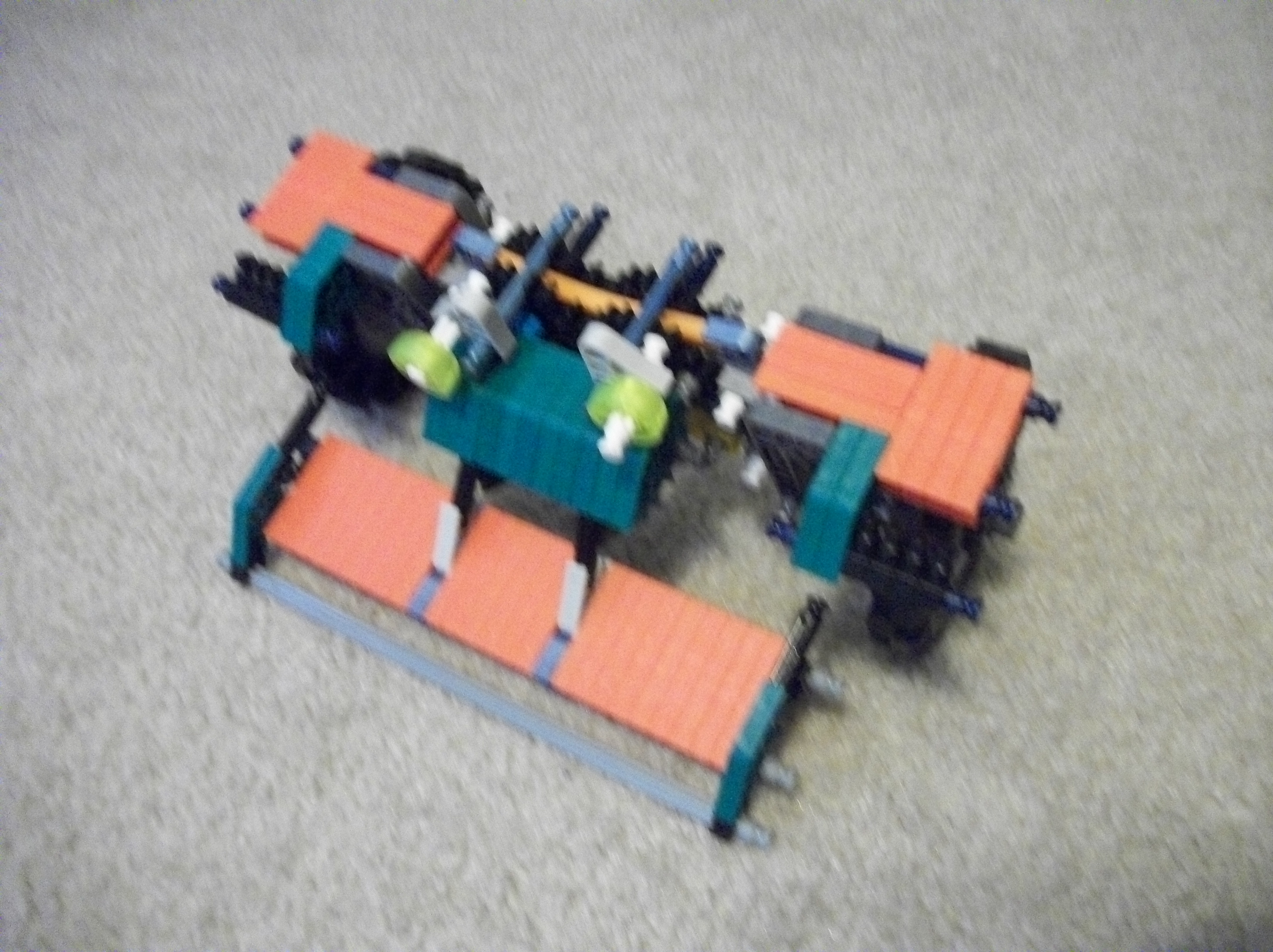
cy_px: 476
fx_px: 1176
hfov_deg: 56.9
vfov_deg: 44.1
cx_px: 636
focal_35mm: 32
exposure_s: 1/15
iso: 640
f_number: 2.9
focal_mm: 5.7
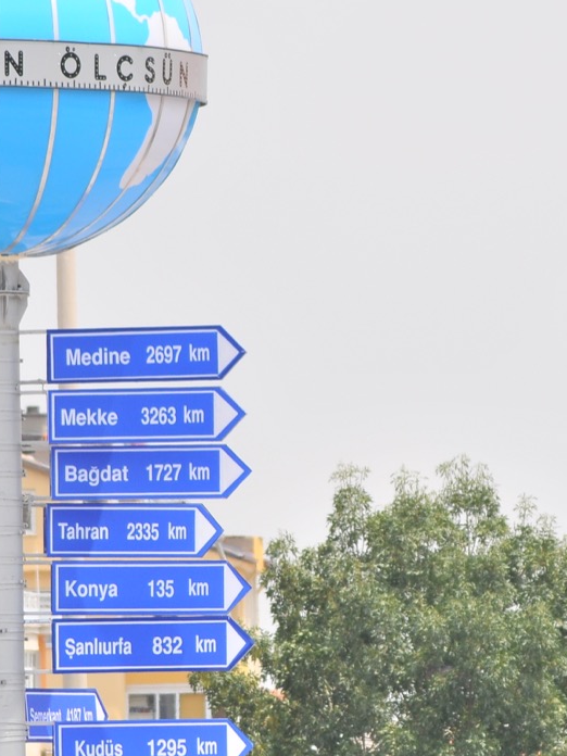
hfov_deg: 2.3
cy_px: 310
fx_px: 13824
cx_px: 389
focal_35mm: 633
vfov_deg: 3.1
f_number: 7.1
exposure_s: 1/640
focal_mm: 170
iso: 250
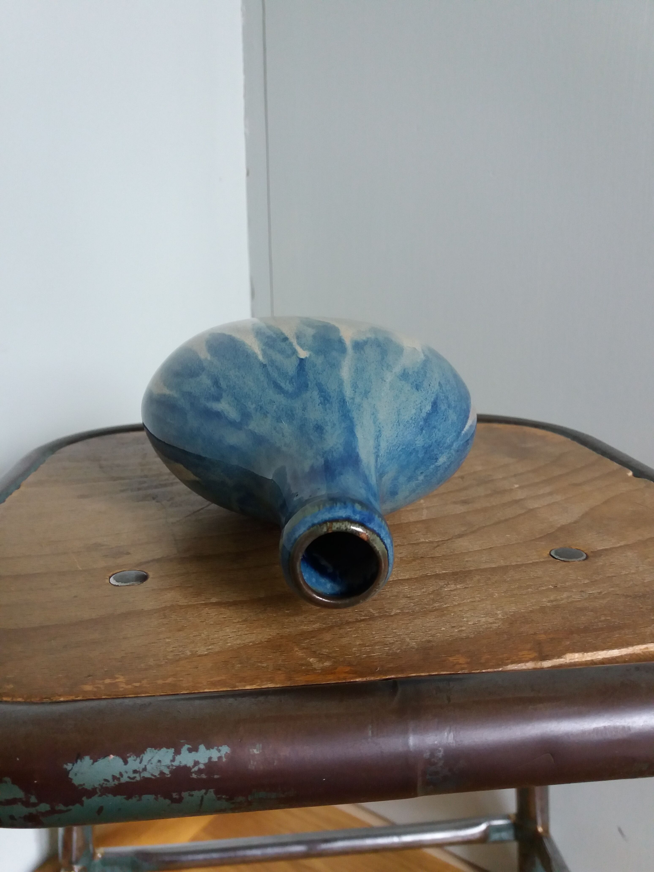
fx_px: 705
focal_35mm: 28
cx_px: 327
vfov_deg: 63.4
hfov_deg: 49.7
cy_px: 436
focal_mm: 3.7
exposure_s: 1/24
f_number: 1.9
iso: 160
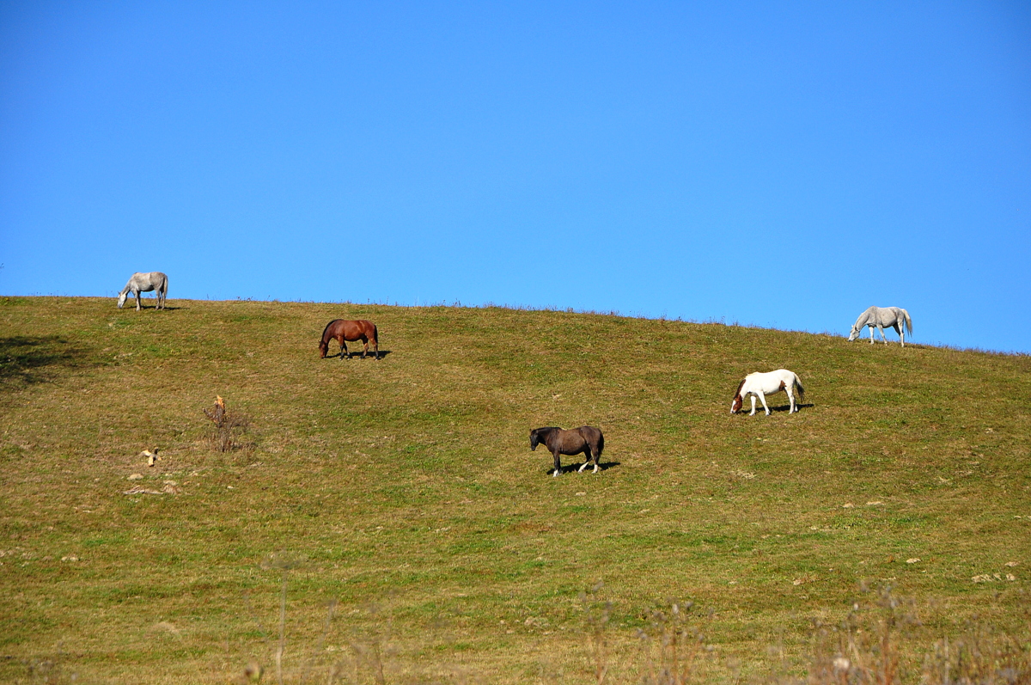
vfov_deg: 8.7
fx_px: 4505
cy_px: 342
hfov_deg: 13.1
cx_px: 516
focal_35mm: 158
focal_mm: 105
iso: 400
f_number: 8
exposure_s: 1/1000
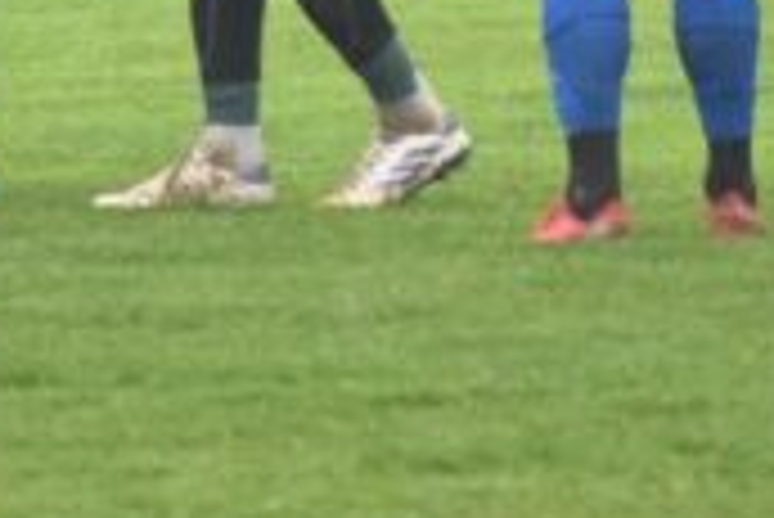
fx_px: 39119
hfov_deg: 1.1
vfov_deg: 0.8
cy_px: -464
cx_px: 351
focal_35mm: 1818
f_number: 5.6
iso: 6400
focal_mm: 300
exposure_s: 1/800
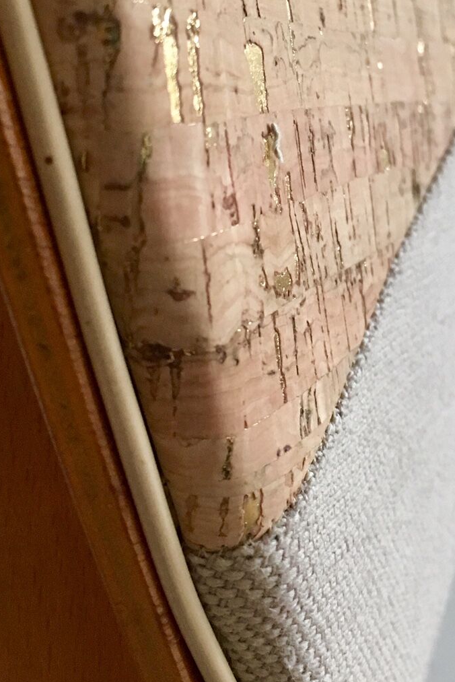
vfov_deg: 33.3
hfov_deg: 22.5
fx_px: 1137
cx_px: 311
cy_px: 279
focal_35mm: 60
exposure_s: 1/33
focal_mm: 4.15
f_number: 2.2
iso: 160
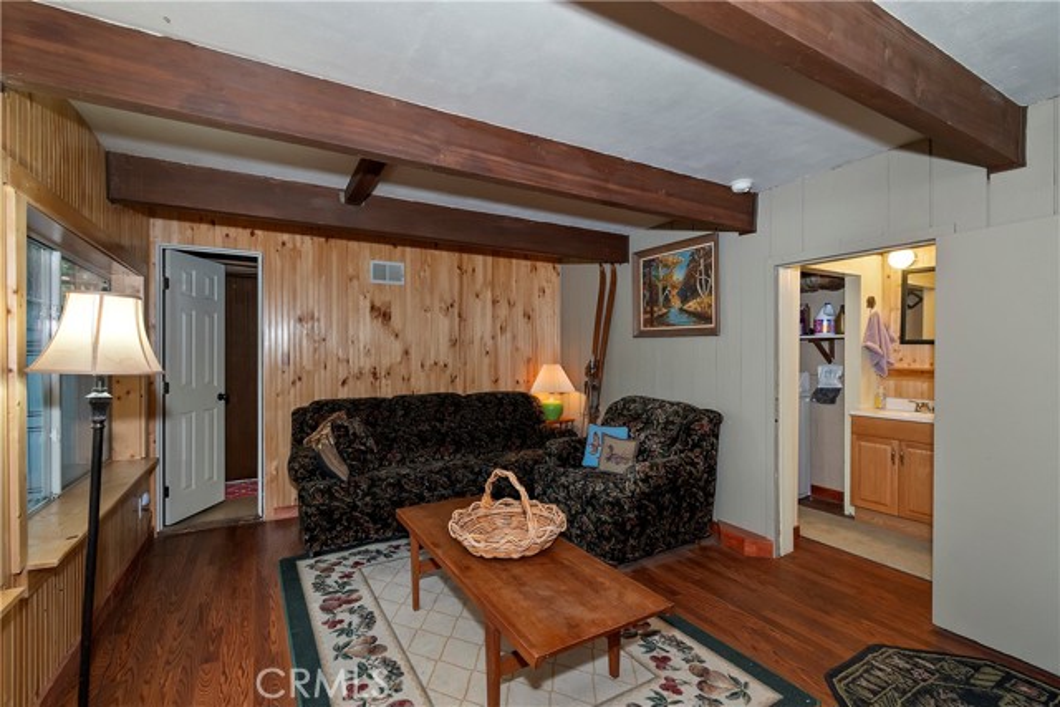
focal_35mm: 15
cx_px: 530
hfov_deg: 100.4
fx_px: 442
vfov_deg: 77.4
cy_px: 354
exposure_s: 1/30
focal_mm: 10
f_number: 8
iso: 400
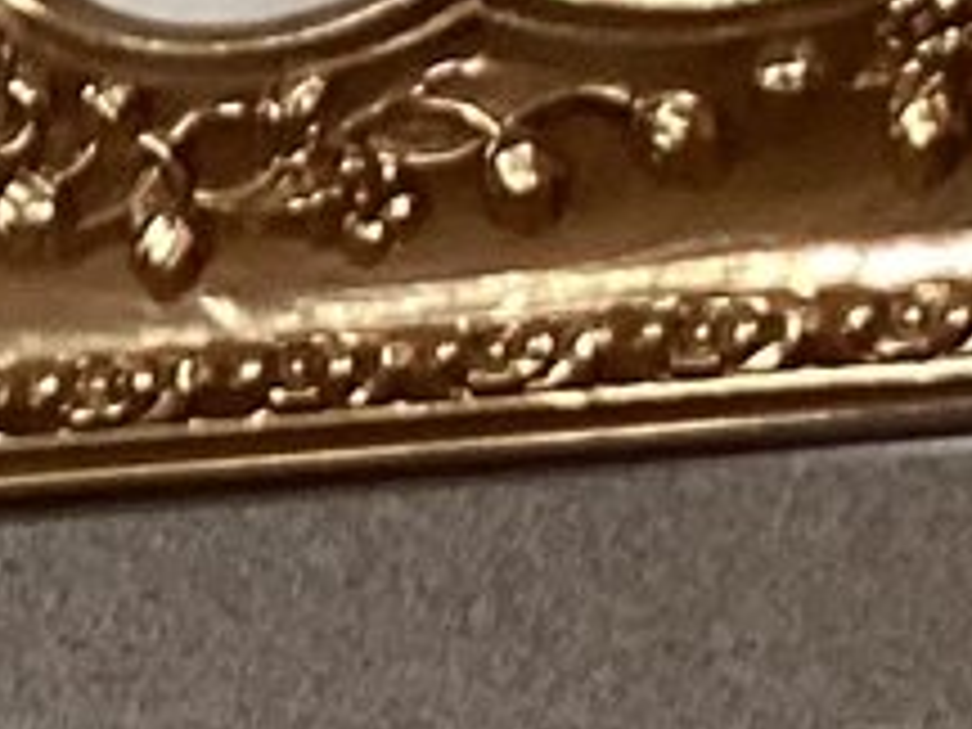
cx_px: -871
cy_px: 1924
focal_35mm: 217
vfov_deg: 6.4
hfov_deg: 8.7
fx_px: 6093
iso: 160
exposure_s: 1/60
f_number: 2.4
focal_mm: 3.3
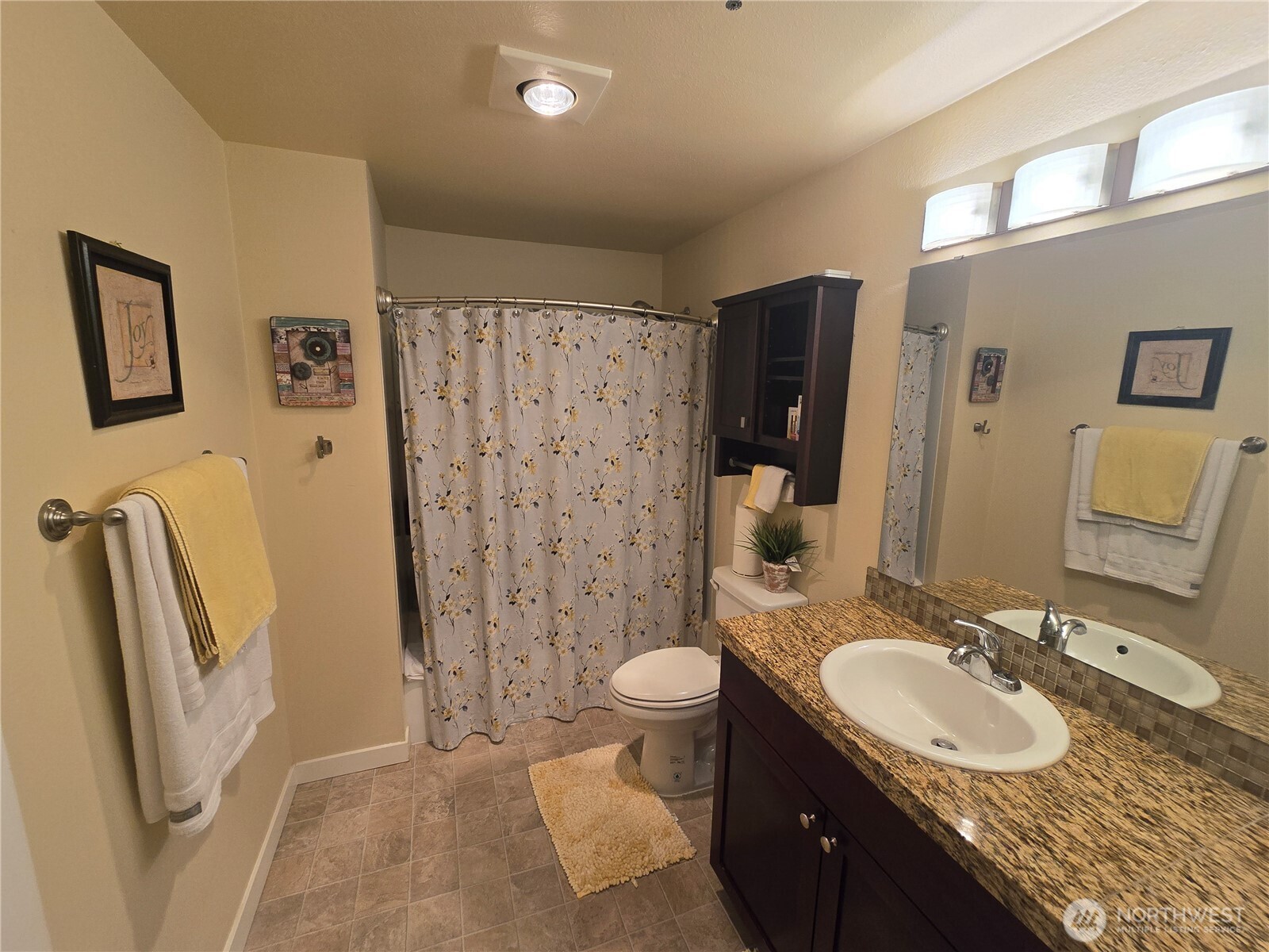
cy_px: 476
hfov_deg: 106.2
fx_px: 477
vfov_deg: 89.9
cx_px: 634
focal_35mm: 13
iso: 80
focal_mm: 2.2
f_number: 2.2
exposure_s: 1/120
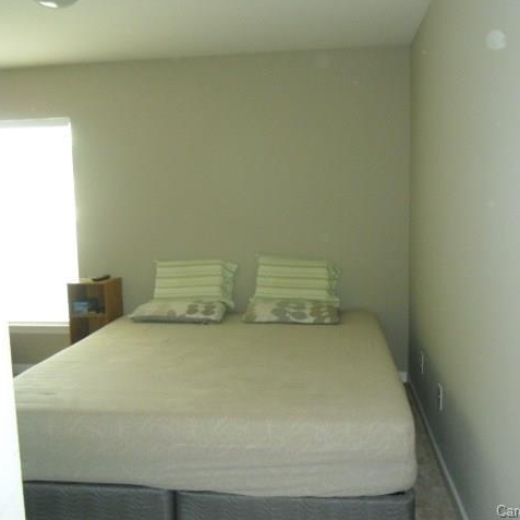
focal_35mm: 32
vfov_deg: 51.1
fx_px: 544
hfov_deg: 51.1
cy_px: 259
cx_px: 273
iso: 400
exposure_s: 1/60
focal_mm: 4.9
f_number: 3.2
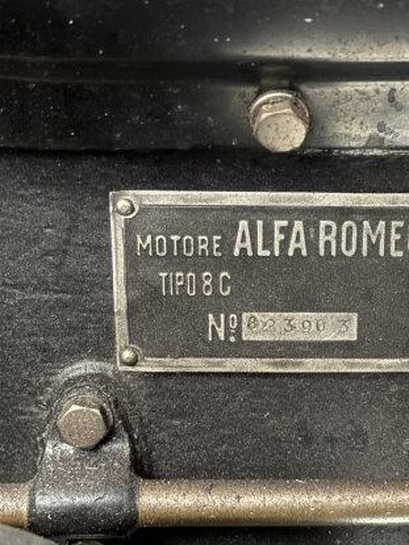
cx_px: 284
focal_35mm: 74
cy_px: 294
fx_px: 1166
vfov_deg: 26.3
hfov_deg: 19.8
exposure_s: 1/9
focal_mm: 6.76
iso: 500
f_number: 1.78
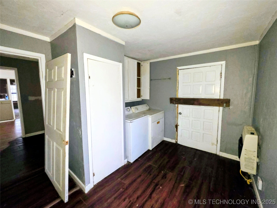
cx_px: 138
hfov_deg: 106.2
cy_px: 104
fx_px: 104
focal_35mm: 13
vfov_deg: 89.9
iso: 200
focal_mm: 2.2
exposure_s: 1/30
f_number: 1.9
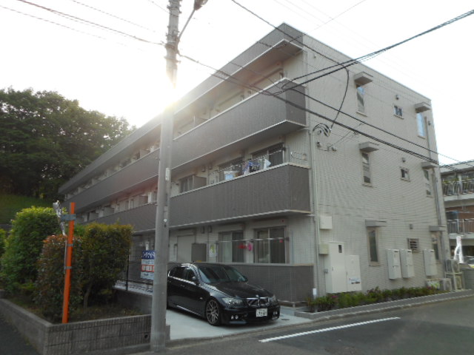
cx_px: 237
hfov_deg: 69.4
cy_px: 178
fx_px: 342
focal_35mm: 25
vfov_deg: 54.9
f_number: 3.7
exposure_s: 1/250
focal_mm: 4.5
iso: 80
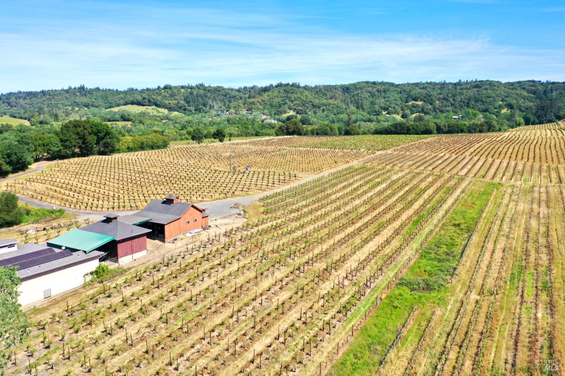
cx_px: 282
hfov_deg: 65.5
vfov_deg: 46.4
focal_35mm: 28
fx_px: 439
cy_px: 188
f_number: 2.8
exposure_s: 1/1250
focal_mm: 10.26
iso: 100
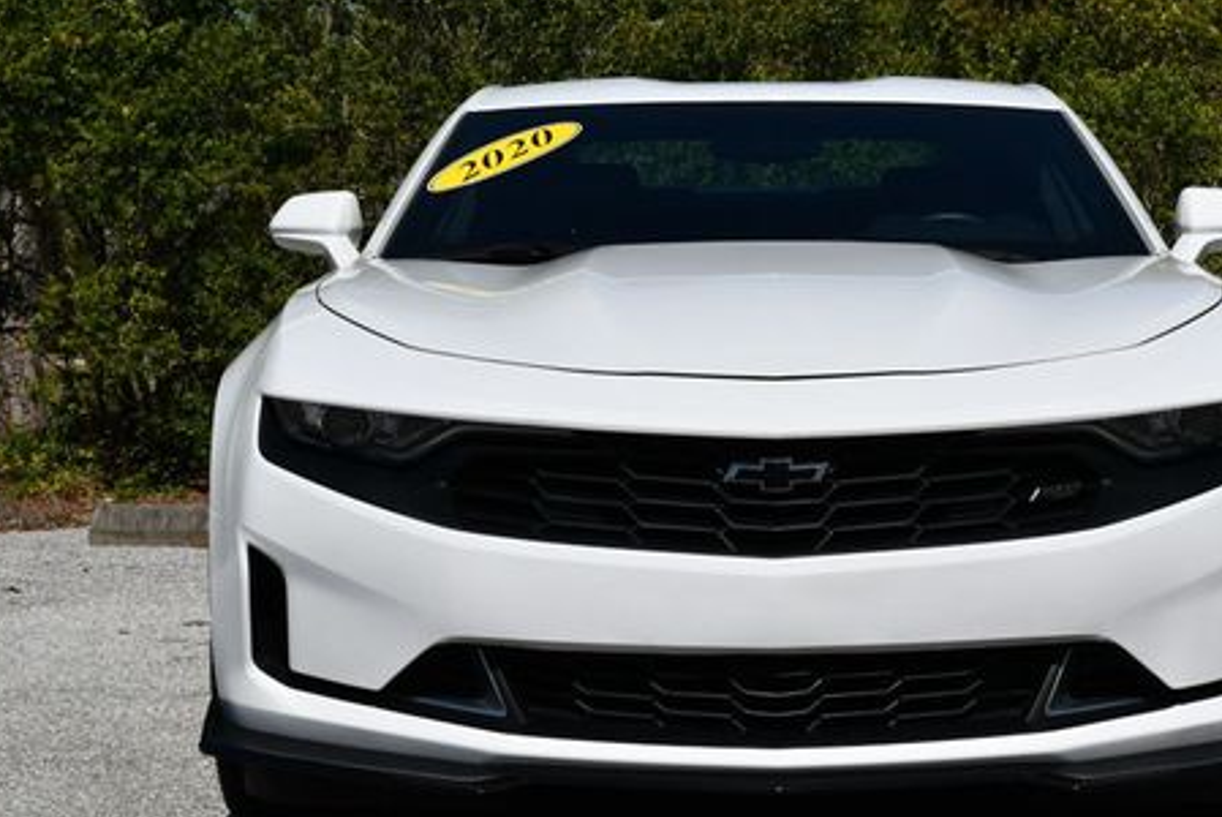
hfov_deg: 17.9
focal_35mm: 114
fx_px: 3872
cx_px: 702
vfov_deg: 12.0
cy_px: 376
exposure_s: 1/400
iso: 100
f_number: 10
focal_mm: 40
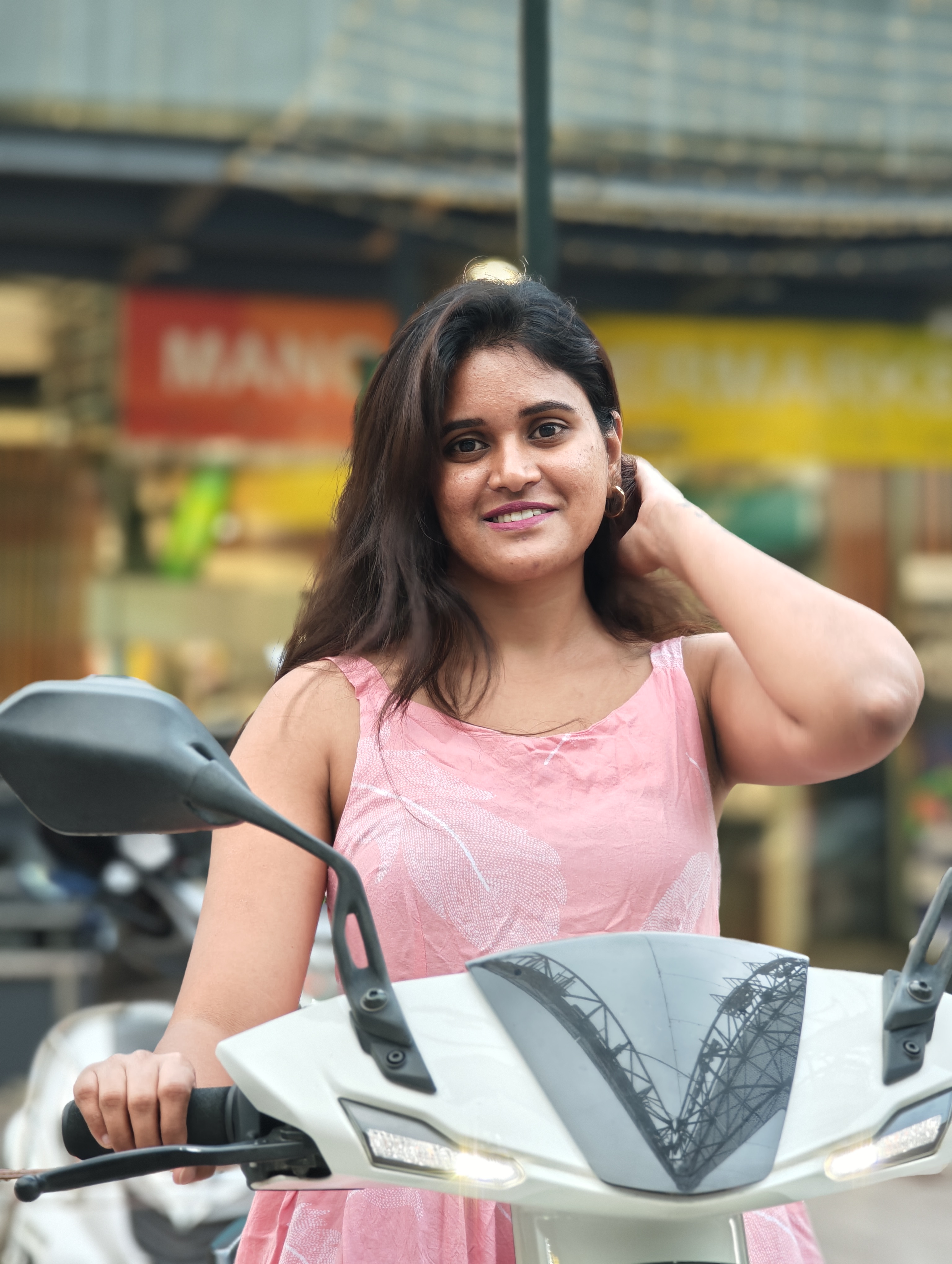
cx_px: 476
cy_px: 632
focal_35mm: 100
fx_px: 3658
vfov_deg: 19.6
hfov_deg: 14.8
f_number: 2.6
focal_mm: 25.1
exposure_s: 1/50
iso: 1000
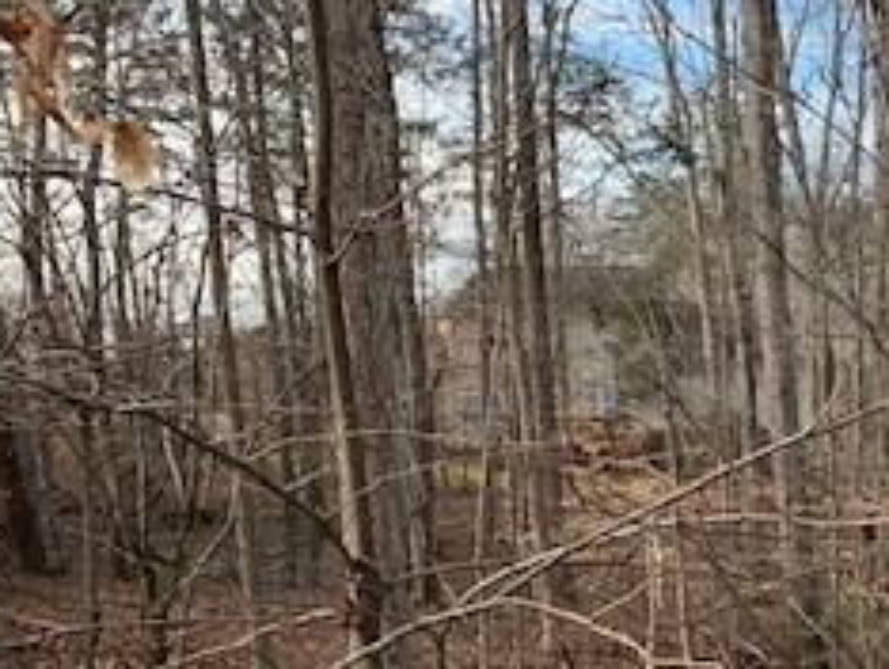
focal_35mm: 71
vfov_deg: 20.2
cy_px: 639
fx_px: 1825
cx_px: 1106
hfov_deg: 24.4
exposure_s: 1/255
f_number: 1.8
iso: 25
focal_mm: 4.25
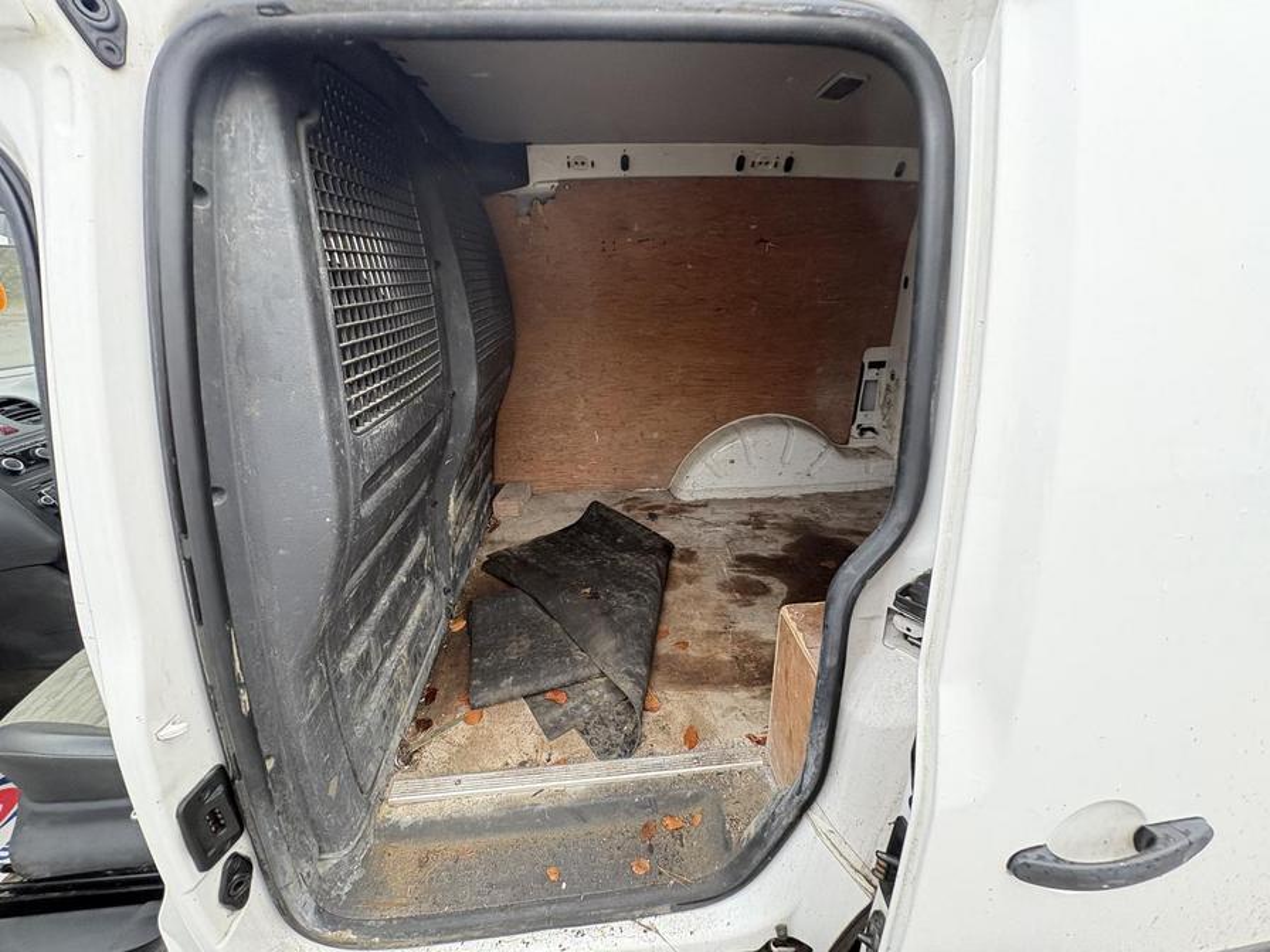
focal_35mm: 14
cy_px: 476
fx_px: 514
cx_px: 635
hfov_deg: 102.1
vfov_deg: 85.7
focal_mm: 2.22
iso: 250
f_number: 2.2
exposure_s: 1/94
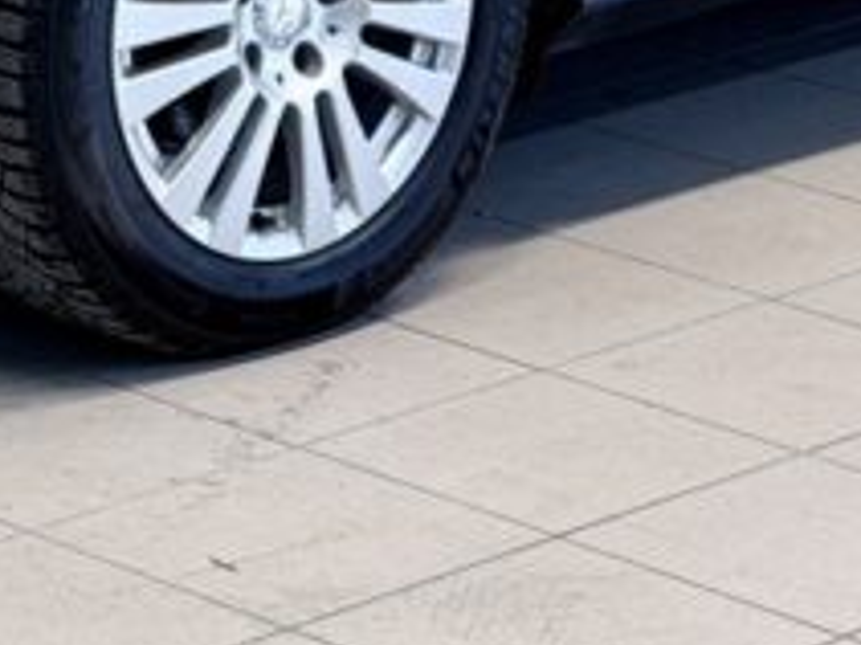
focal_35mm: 233
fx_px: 5792
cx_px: 306
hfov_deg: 8.5
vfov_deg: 6.2
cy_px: -633
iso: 50
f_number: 1.78
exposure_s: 1/50
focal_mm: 6.76
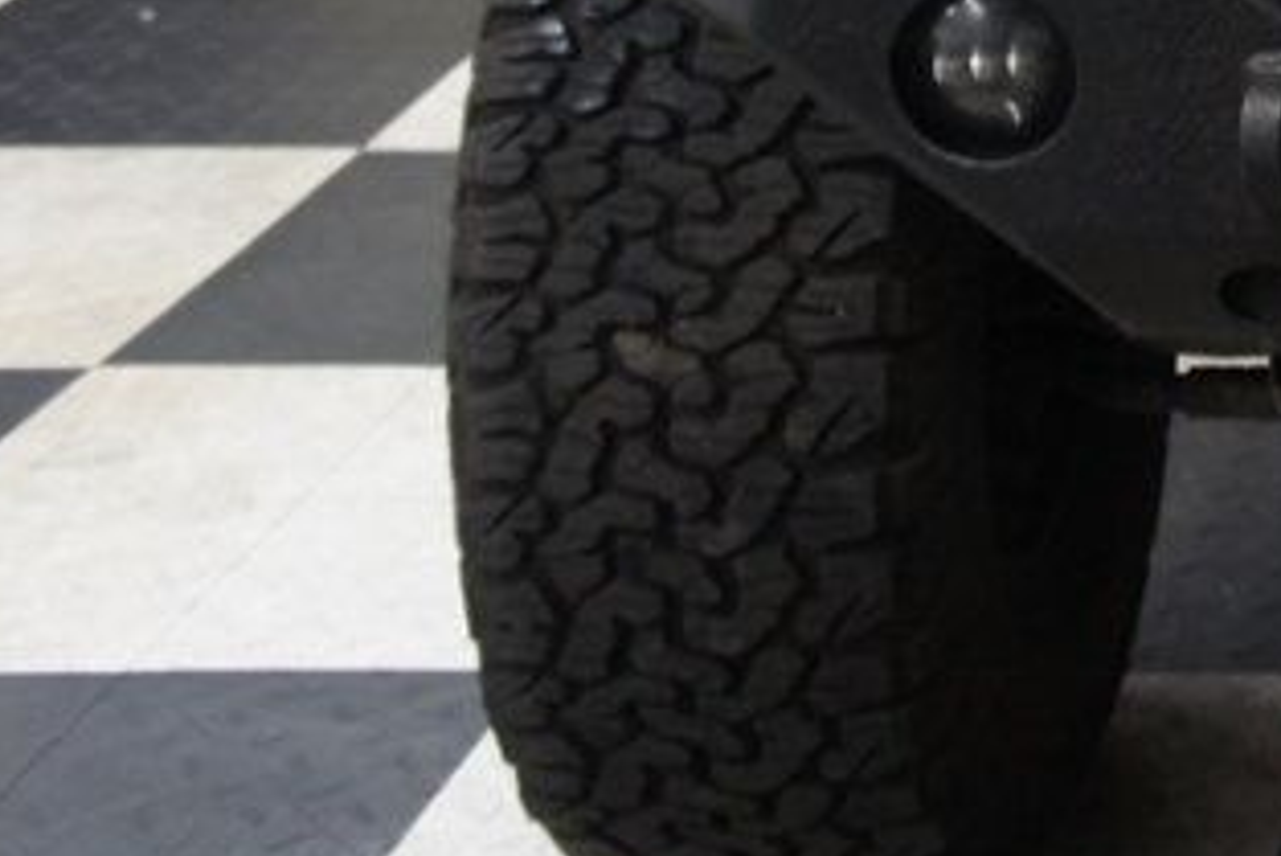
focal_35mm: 113
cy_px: -453
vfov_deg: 11.6
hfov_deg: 16.2
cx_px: 2059
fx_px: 4009
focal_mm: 23
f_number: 4
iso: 640
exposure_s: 1/40
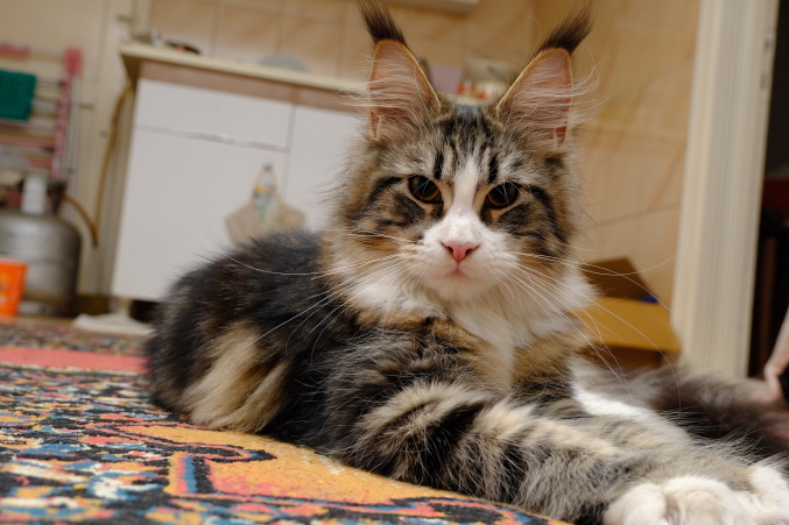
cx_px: 390
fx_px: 854
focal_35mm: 39
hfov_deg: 49.6
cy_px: 285
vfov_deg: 34.2
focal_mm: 22.3
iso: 160
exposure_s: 1/60
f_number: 5
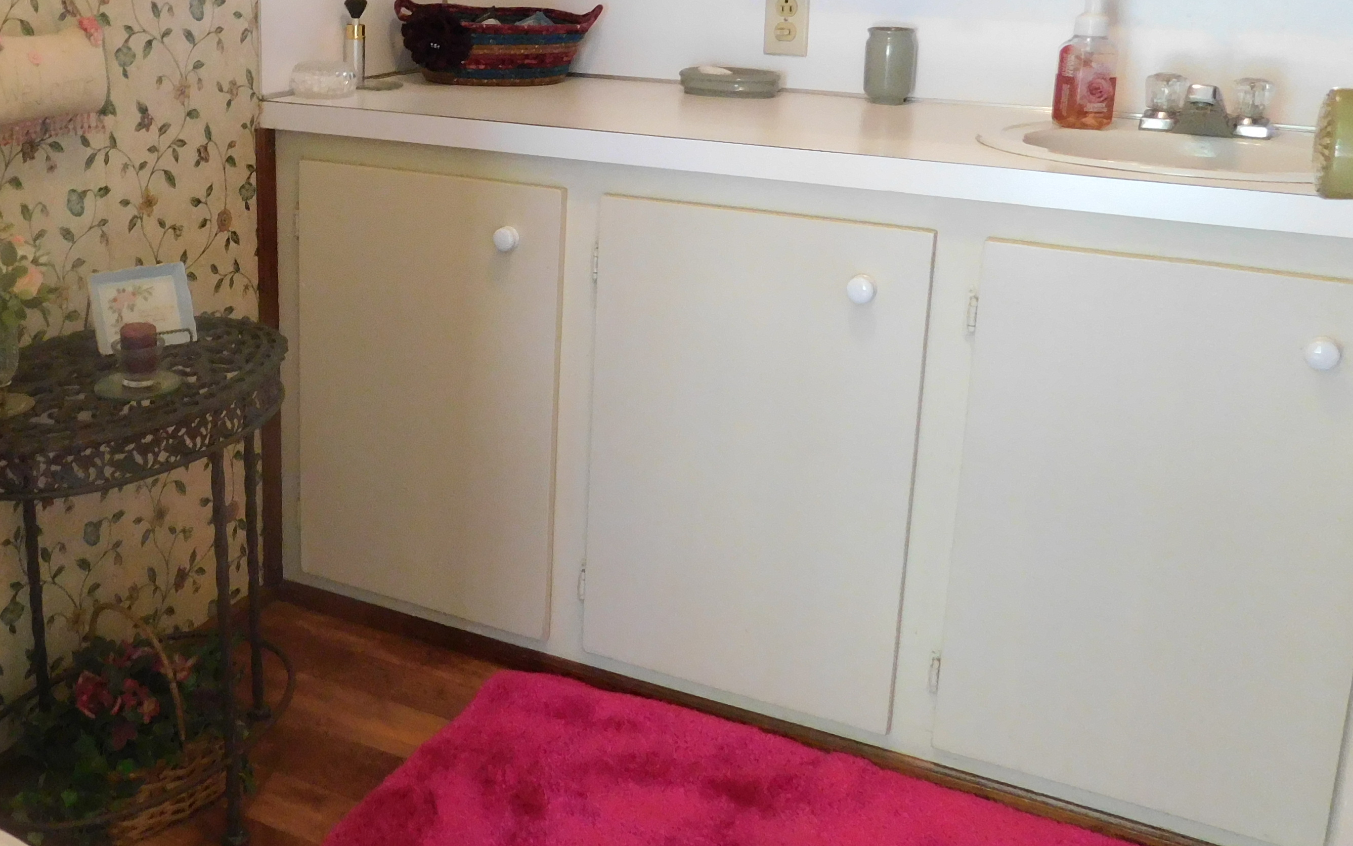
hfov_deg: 45.6
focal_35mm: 42
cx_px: 344
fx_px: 1549
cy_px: 240
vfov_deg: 30.2
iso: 400
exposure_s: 1/20
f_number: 3
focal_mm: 4
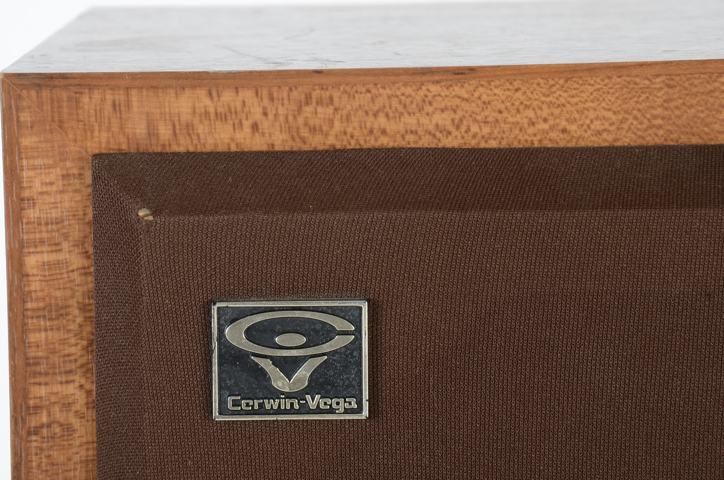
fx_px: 3402
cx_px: 348
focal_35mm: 170
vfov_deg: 8.1
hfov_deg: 12.1
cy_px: 247
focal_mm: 105
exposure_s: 1/125
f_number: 13
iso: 125
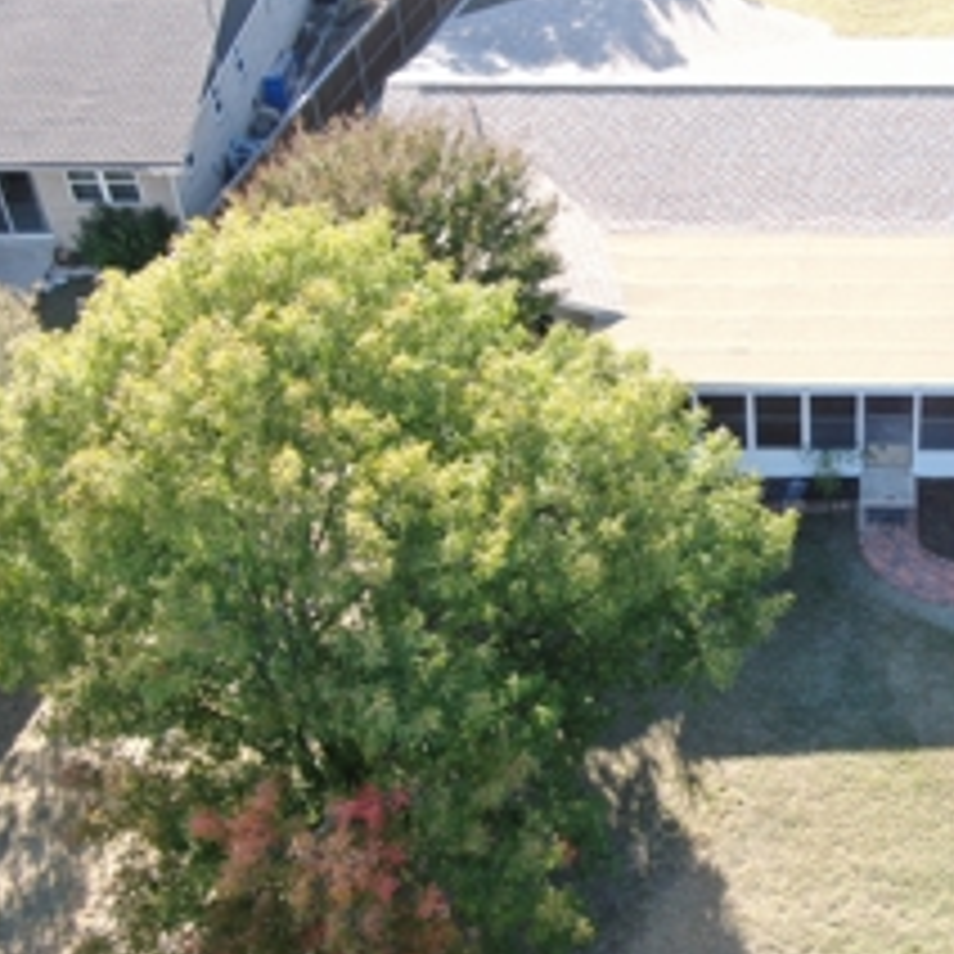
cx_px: 860
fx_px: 1871
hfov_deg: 27.6
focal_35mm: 60
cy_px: 423
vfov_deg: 28.6
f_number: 3.3
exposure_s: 1/120
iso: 100
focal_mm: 6.08
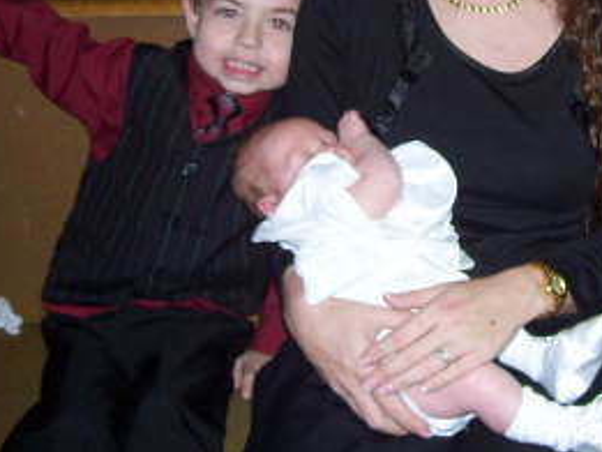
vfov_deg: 23.2
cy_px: 75
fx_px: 1079
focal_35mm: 62
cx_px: 487
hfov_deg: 30.4
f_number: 2.7
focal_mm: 6
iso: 80
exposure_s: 1/60
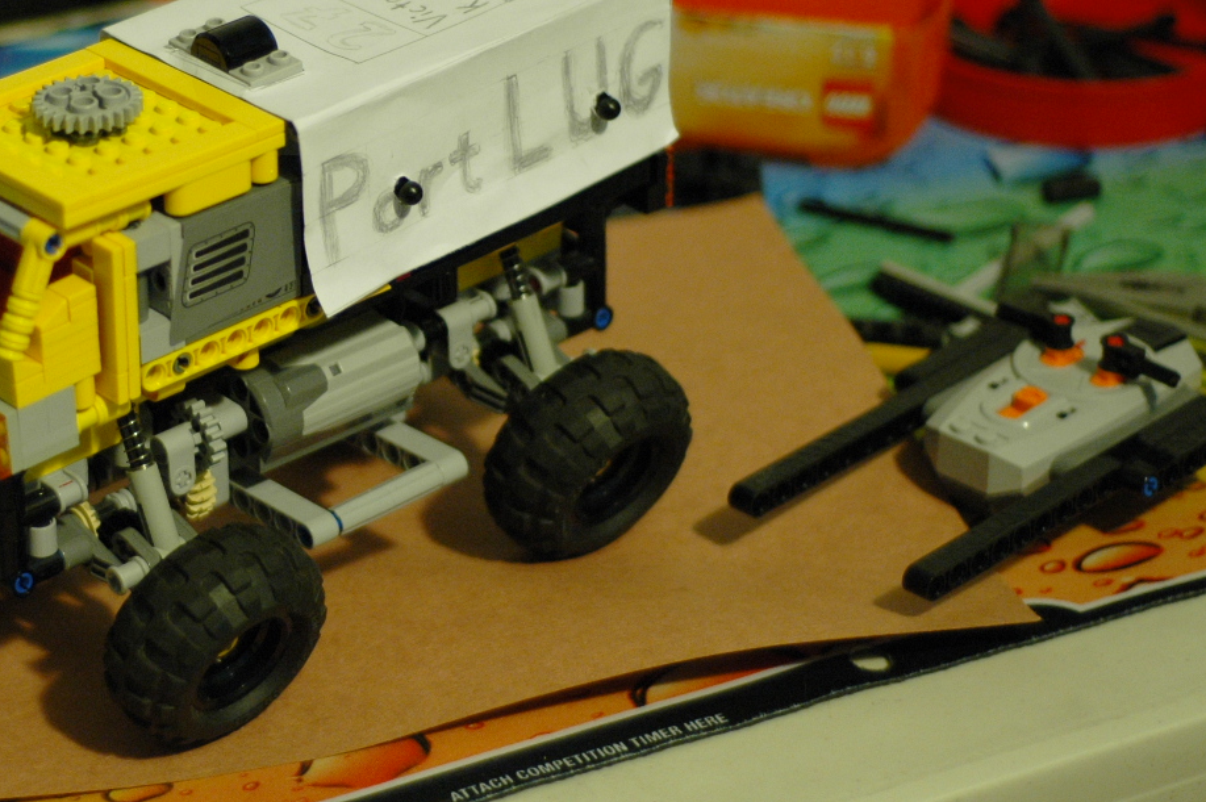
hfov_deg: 16.5
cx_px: 247
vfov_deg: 11.1
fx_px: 4117
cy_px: 279
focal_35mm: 123
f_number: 1.8
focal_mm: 50
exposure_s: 1/80
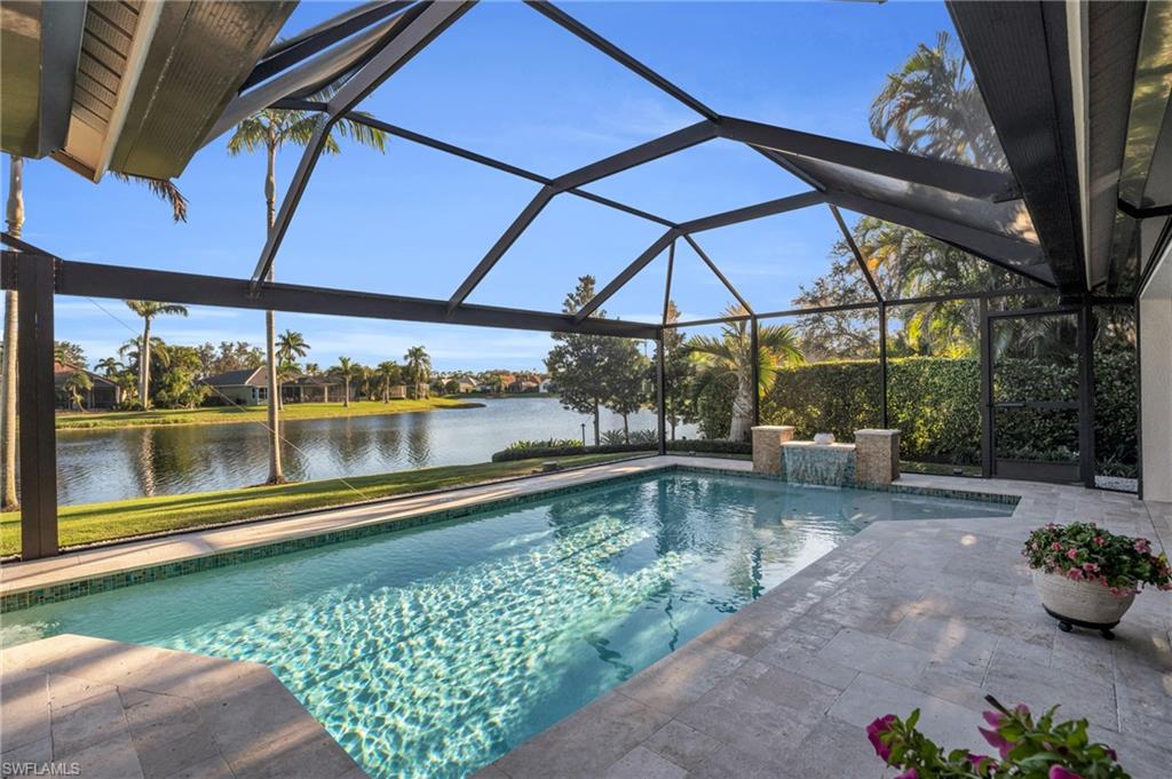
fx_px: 520
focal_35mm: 16
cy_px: 390
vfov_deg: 73.7
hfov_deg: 96.8
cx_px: 586
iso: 200
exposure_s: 1/160
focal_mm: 16
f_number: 9
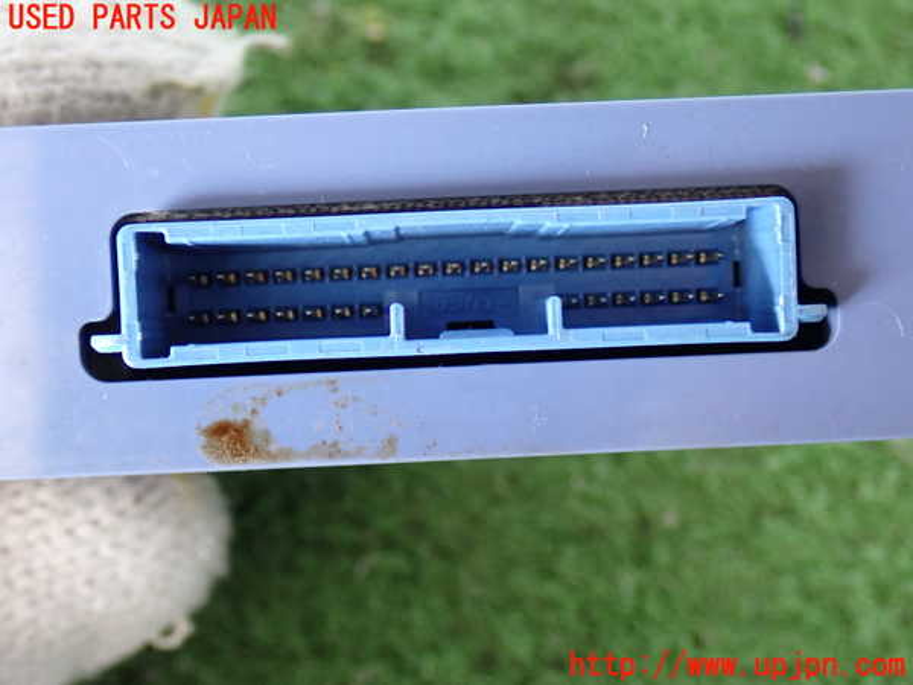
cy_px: 342
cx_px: 456
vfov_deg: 23.7
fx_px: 1635
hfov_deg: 31.2
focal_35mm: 62
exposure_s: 1/40
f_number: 3.6
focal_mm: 11.09
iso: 800
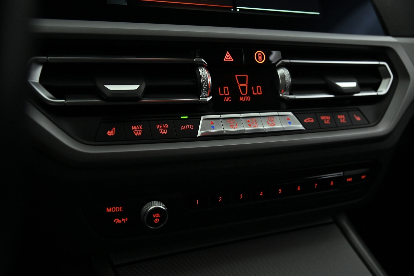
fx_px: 437
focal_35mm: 38
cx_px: 207
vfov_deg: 35.0
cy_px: 138
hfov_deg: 50.7
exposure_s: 1/60
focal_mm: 38
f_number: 4
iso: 1250
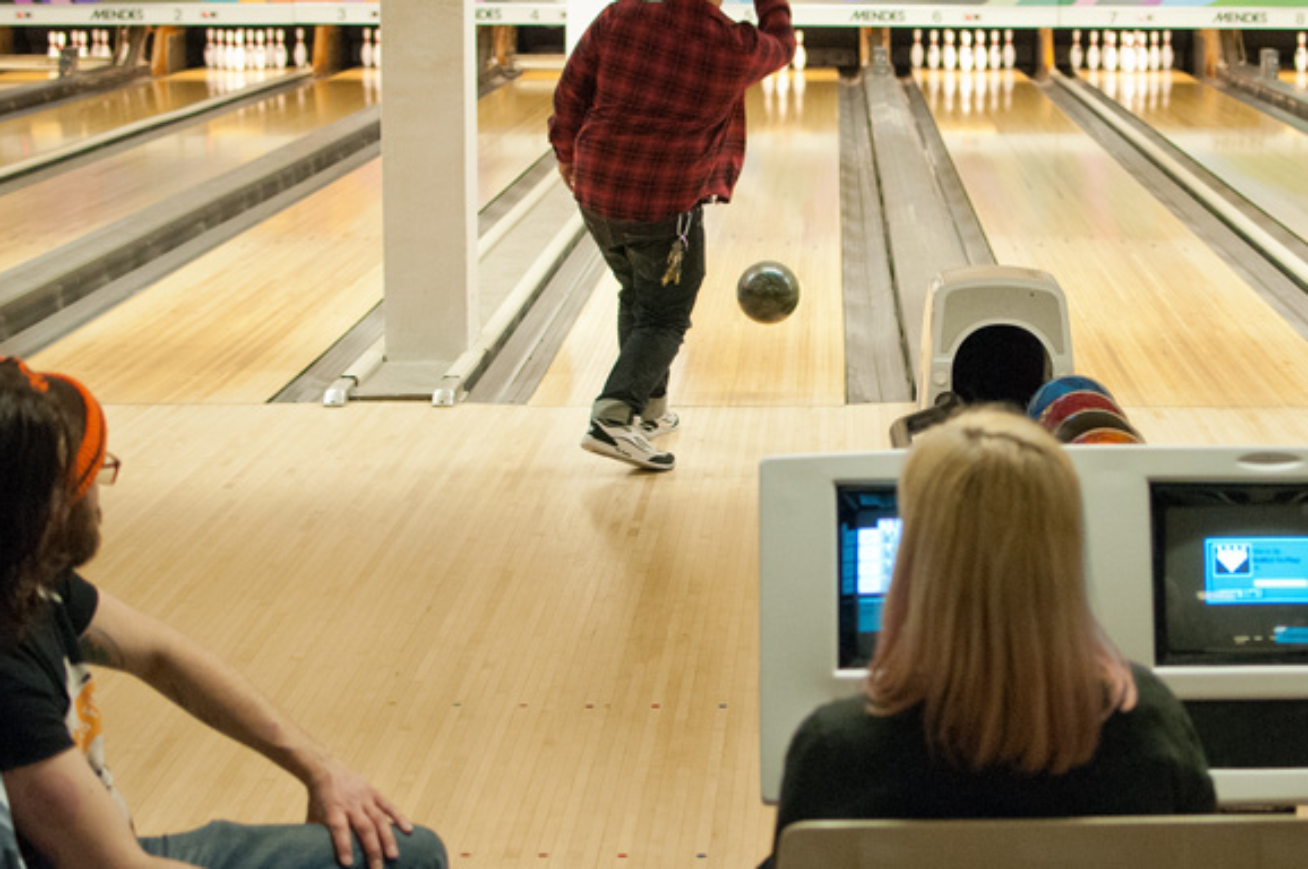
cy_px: 365
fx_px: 2638
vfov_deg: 18.7
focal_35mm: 73
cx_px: 849
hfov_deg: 27.7
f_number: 2.5
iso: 2200
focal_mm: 35
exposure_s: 1/125
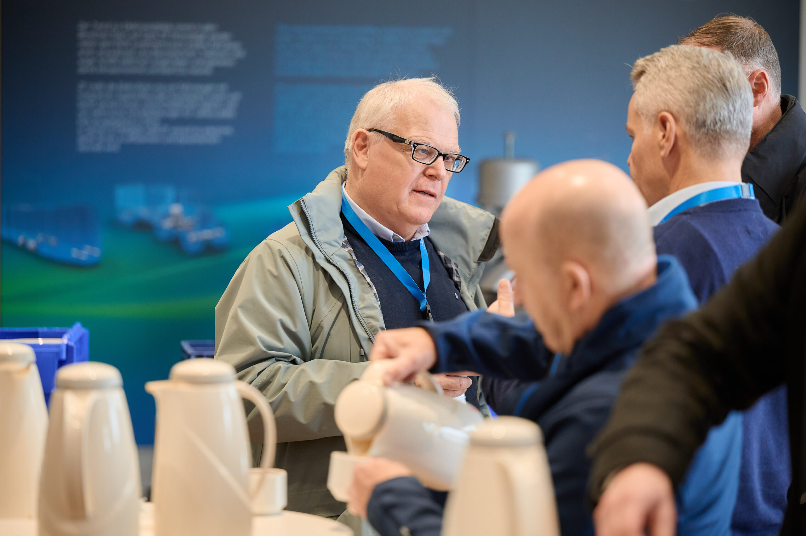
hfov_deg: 15.8
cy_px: 268
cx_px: 403
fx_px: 2908
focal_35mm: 130
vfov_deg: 10.5
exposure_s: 1/200
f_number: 2.8
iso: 1000
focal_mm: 130
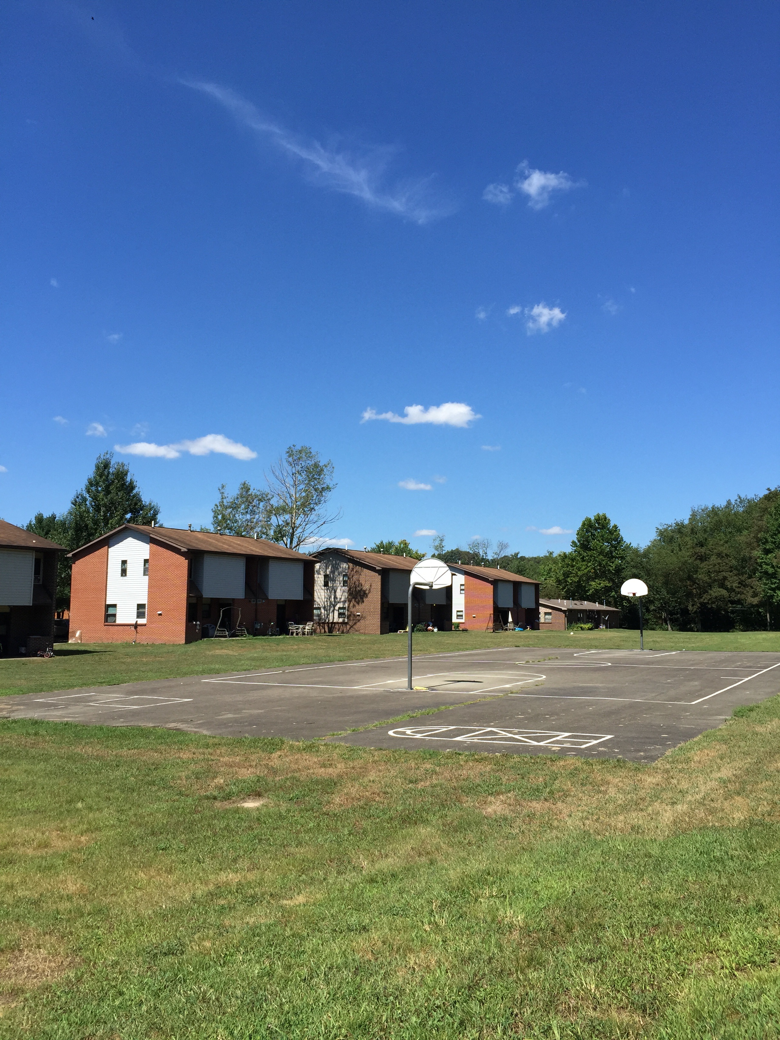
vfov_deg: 61.7
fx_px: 871
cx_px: 390
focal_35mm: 29
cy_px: 520
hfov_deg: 48.2
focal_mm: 4.15
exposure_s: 1/1980
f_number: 2.2
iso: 32
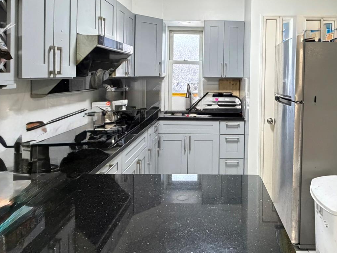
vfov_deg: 48.7
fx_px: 273
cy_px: 80
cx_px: 222
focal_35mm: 28
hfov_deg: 62.0
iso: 640
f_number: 2.2
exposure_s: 1/60
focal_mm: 2.22
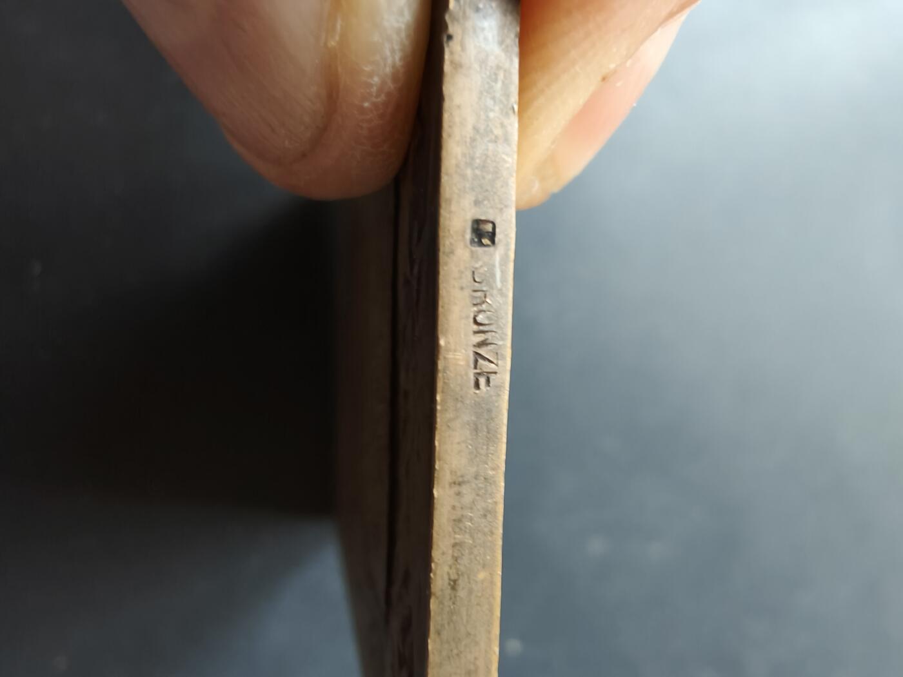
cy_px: 338
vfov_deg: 58.9
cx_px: 452
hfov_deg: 73.9
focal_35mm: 23
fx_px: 600
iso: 1250
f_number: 2
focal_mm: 2.32
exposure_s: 1/33.3
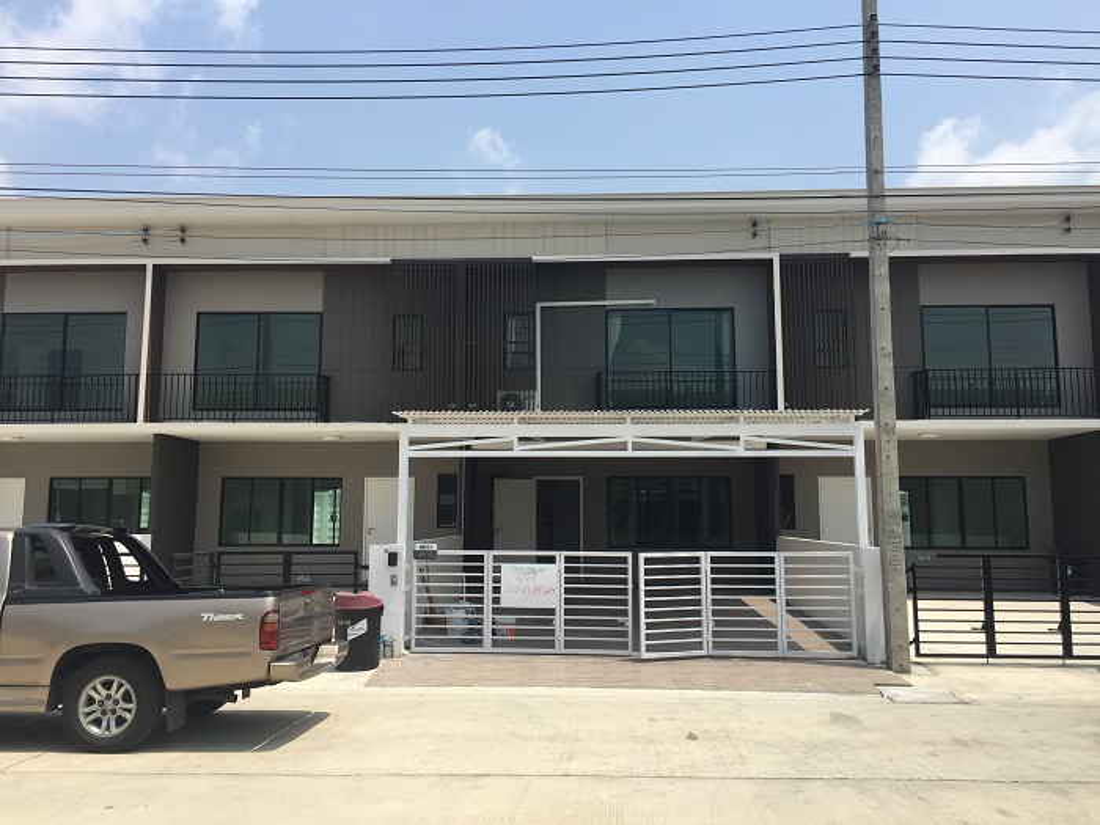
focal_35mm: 29
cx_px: 550
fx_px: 922
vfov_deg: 48.2
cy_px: 412
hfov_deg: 61.7
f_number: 2.2
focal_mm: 4.15
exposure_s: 1/1883
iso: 32
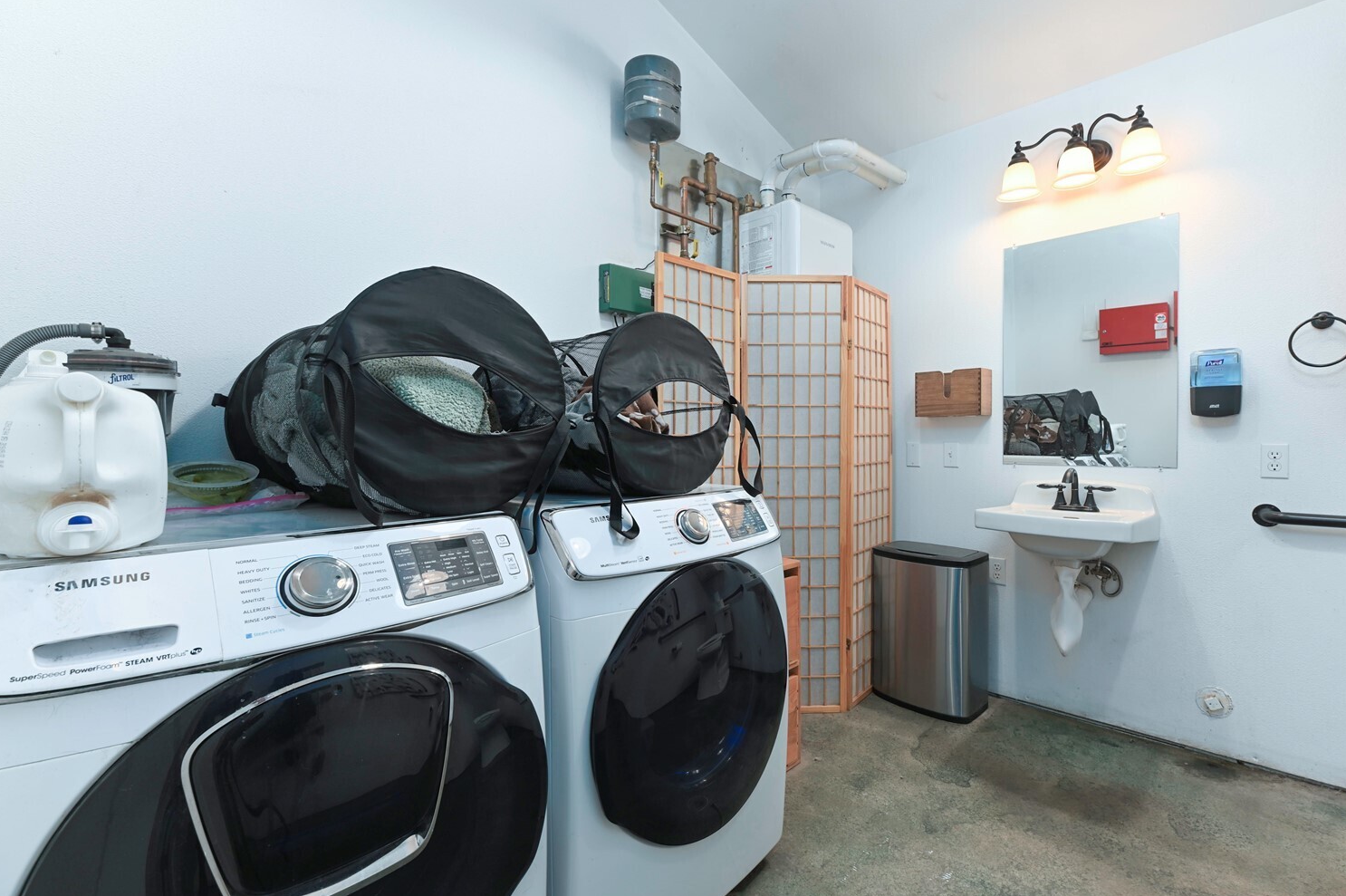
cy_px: 448
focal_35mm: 16
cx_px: 748
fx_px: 598
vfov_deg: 73.7
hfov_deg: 96.4
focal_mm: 14
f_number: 7.1
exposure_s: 1/5
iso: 200
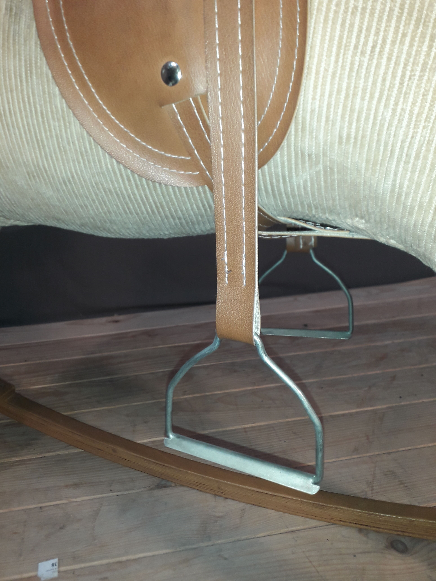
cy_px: 290
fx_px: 453
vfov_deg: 65.3
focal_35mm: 27
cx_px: 218
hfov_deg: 51.4
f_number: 1.9
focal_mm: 3.6
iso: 64
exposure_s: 1/100
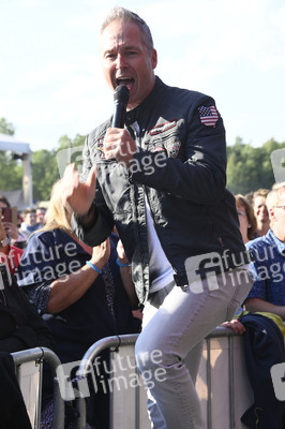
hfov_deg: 15.2
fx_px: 1071
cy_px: 214
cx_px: 142
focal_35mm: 90
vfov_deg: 22.6
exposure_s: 1/125
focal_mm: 90
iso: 160
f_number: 7.1
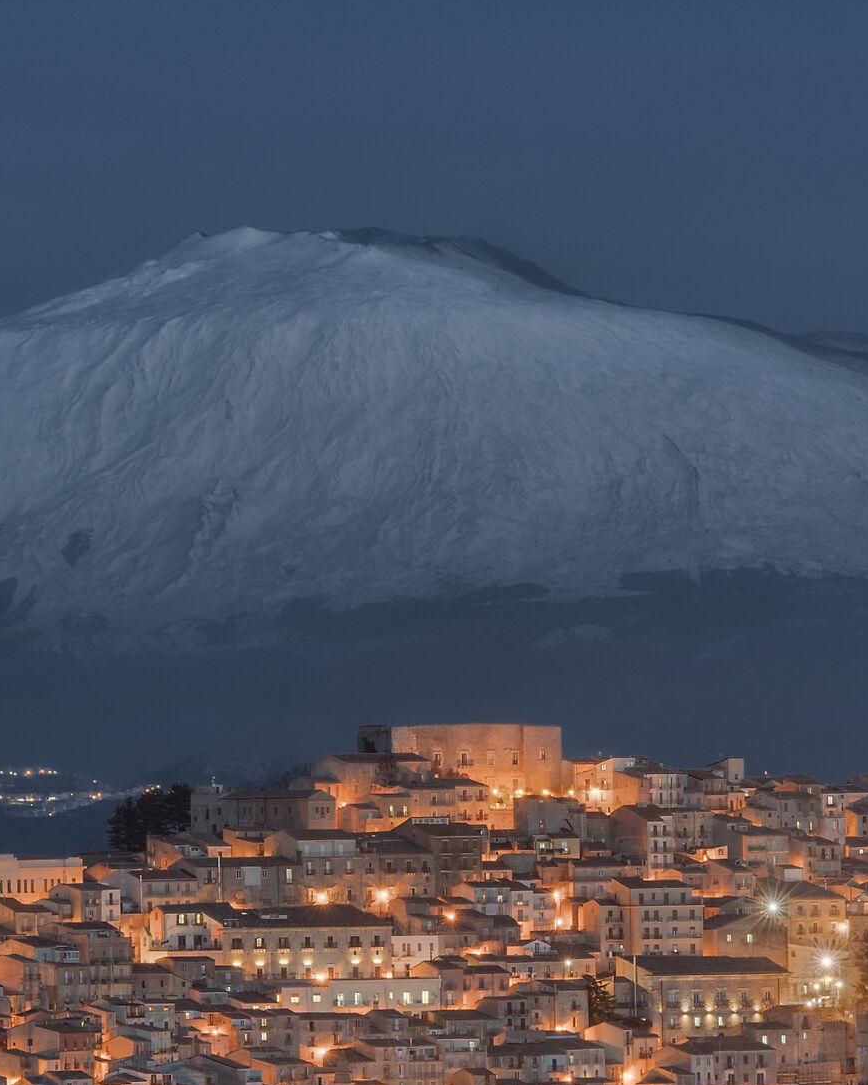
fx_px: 20006
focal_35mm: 623
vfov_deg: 3.1
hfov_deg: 2.5
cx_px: 327
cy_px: 563
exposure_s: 30
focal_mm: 200
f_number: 8
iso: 100
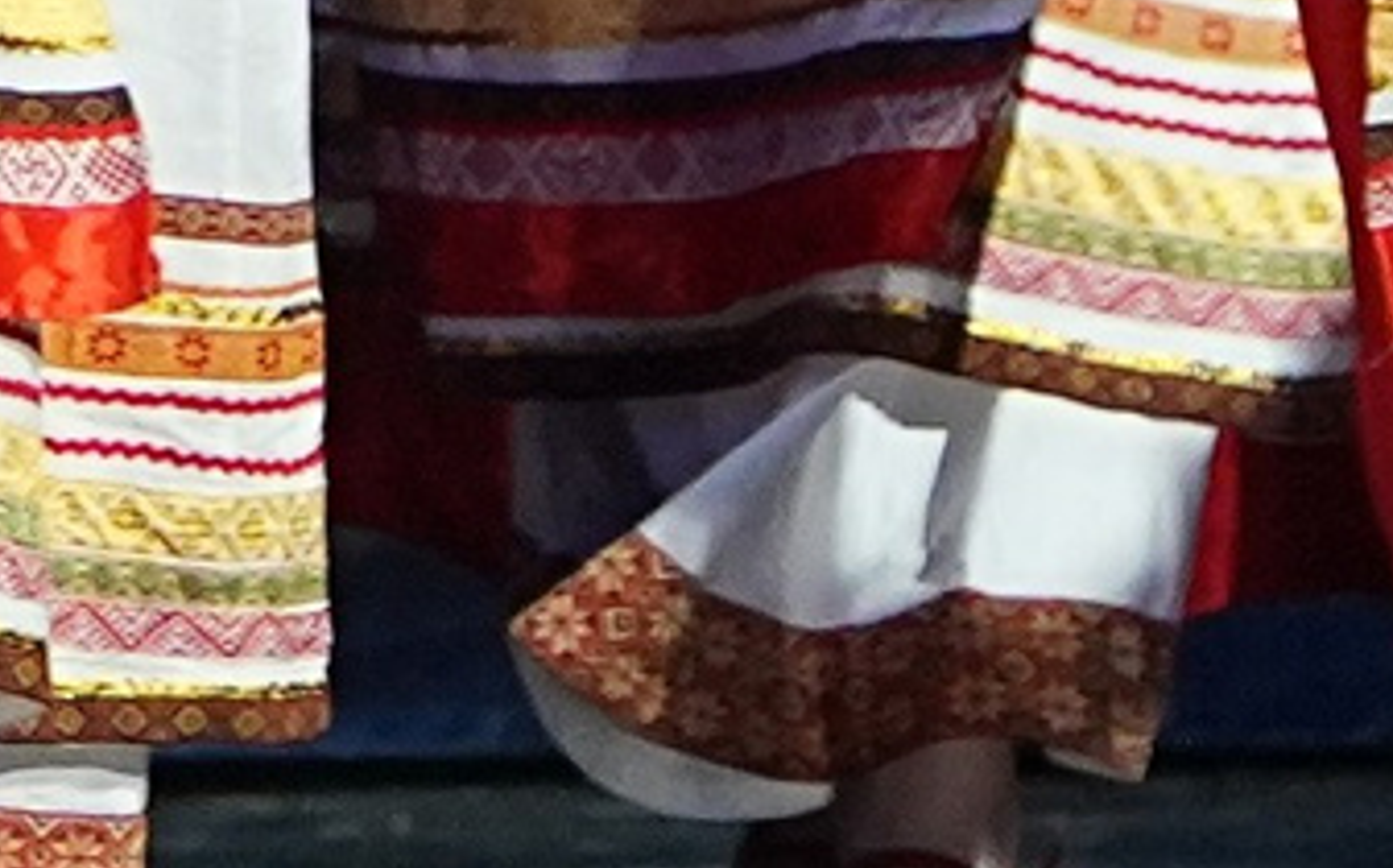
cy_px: -1445
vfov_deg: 1.1
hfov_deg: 1.7
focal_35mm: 1217
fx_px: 46163
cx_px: -1968
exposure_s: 1/640
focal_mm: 105
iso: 3200
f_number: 2.8
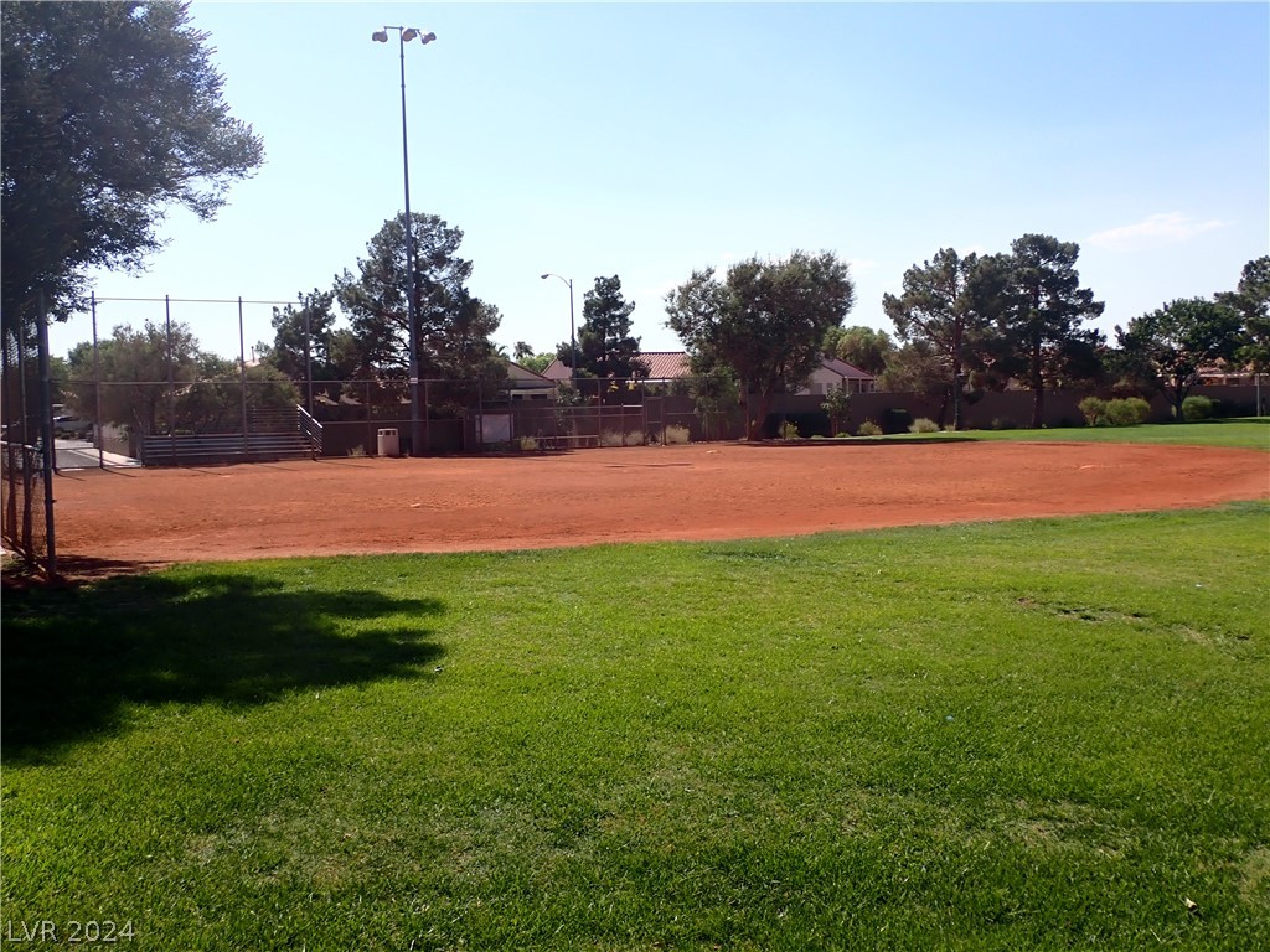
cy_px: 476
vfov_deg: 39.7
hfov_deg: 51.4
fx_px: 1321
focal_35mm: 36
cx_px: 635
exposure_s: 1/125
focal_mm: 6.37
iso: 100
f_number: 10
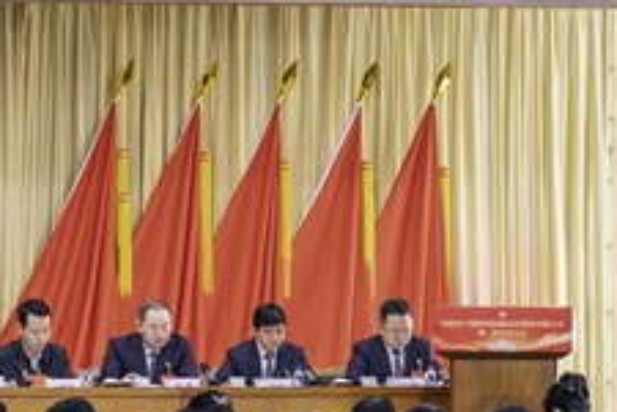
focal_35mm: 228
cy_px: 391
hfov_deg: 8.9
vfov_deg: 6.0
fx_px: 3907
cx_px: -143
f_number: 3.2
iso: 250
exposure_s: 1/100
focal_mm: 64
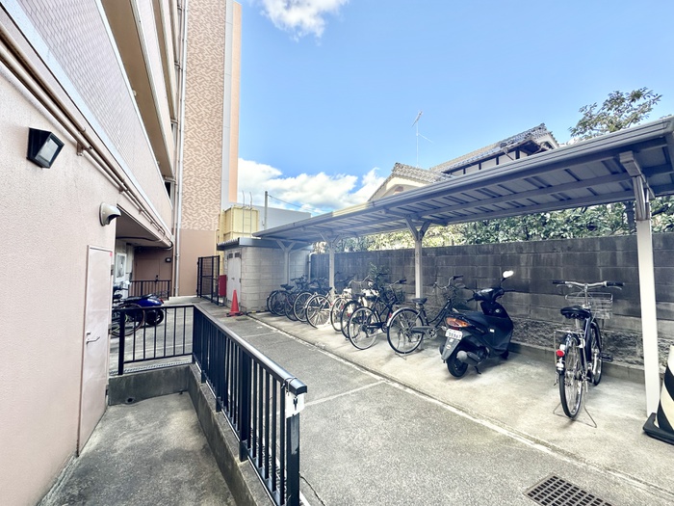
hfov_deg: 102.1
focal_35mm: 14
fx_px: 273
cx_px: 337
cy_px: 253
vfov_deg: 85.7
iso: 40
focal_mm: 2.22
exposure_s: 1/361
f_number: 2.2
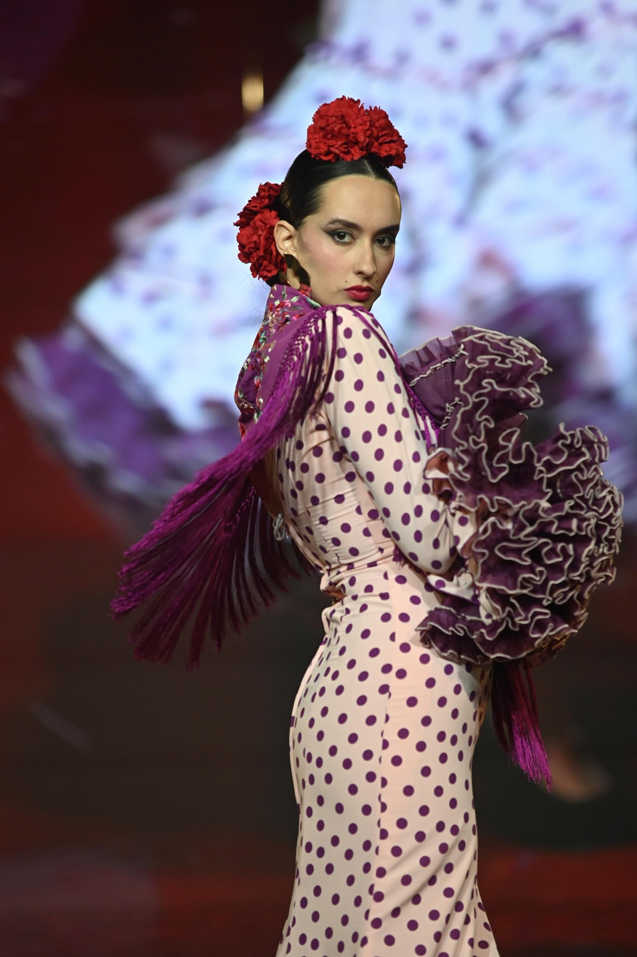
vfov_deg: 10.3
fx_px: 5316
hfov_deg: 6.9
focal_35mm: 200
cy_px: 478
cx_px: 318
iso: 2000
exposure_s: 1/640
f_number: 4.5
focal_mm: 200
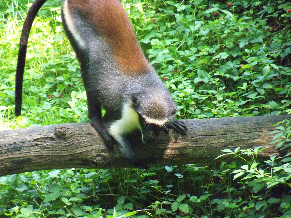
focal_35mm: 286
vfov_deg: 5.2
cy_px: 109
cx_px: 146
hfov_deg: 6.9
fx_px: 2404
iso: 1600
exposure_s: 1/200
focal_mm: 50.6
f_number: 4.5
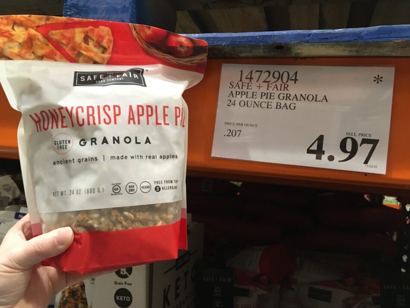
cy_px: 154
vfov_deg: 48.2
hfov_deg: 61.6
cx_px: 205
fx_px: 344
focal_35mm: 29
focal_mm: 4.15
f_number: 2.2
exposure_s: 1/30
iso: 200
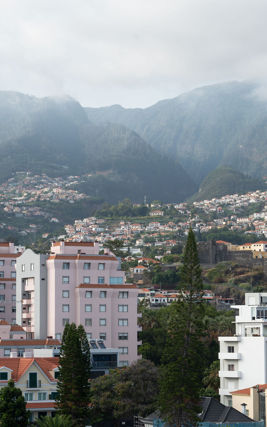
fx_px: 1257
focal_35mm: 108
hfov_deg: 12.1
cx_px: 155
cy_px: 214
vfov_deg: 19.3
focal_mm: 70
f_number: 11
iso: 125
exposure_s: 1/100
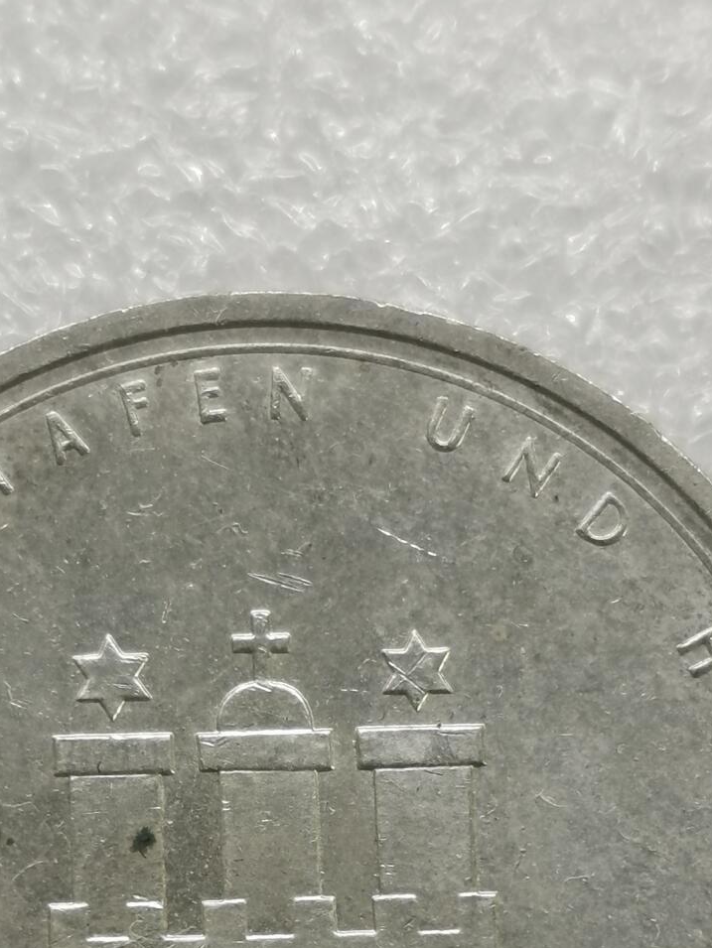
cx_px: 284
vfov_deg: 15.0
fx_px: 3563
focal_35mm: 130
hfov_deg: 11.4
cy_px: 838
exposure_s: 1/100
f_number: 1.6
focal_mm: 5.56
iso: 64
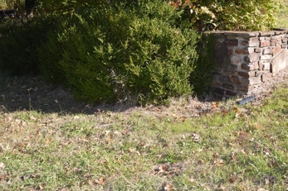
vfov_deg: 37.6
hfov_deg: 53.8
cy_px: 74
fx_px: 280
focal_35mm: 35
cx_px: 181
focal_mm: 18
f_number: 5
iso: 100
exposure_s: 1/200
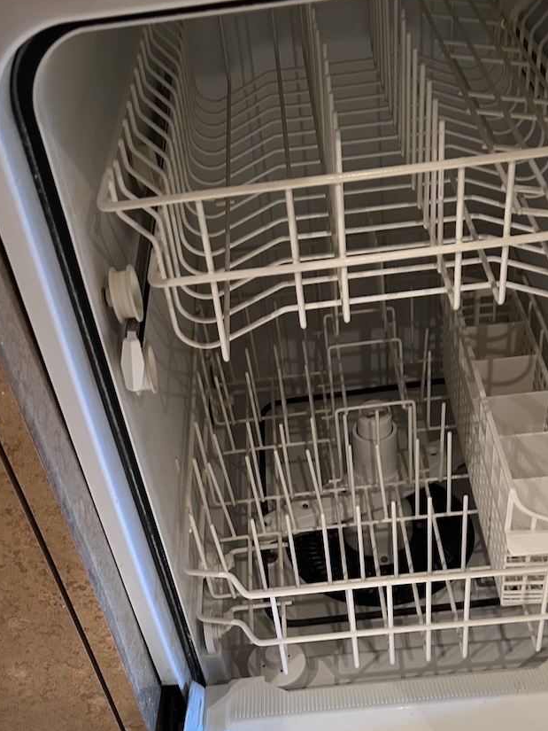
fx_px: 886
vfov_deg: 43.5
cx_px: 291
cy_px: 536
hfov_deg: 34.3
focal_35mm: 42
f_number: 1.5
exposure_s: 1/51
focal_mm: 5.7
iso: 250
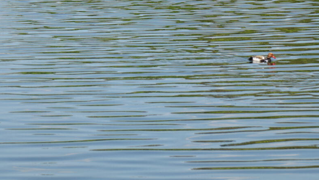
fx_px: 2030
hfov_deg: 9.0
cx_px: 188
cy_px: -94
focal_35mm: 240
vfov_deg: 5.0
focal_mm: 70
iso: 100
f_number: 9
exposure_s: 1/200
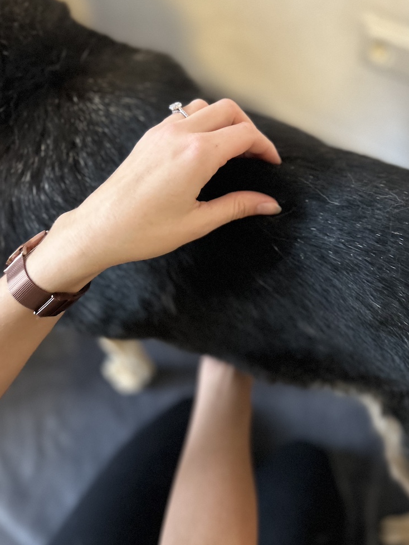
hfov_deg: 41.5
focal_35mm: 34
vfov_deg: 54.0
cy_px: 263
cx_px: 255
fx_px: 536
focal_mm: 5.7
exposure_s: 1/33
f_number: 1.5
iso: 500
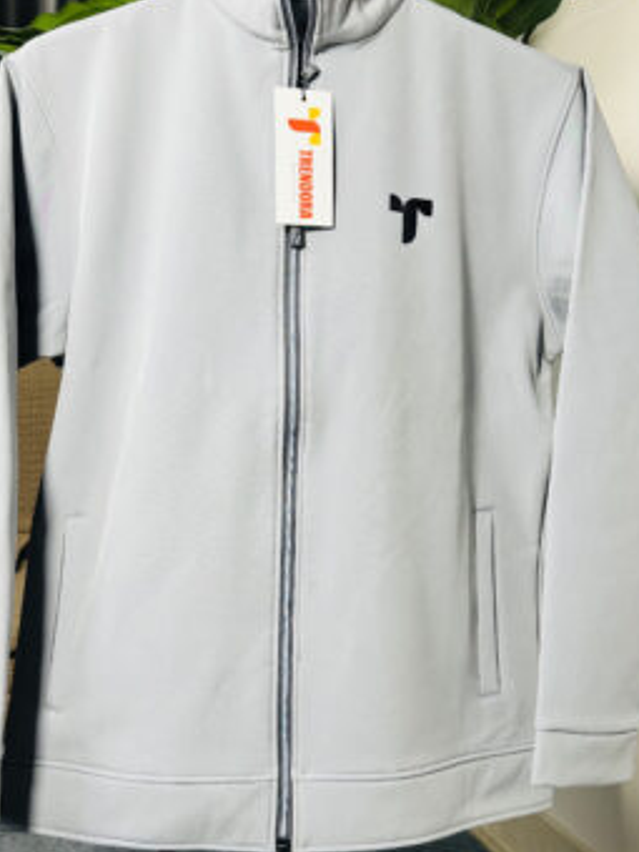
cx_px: 313
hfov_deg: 42.9
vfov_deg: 55.3
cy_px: 437
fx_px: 812
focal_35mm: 33
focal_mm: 6.86
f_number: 1.78
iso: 125
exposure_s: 1/121
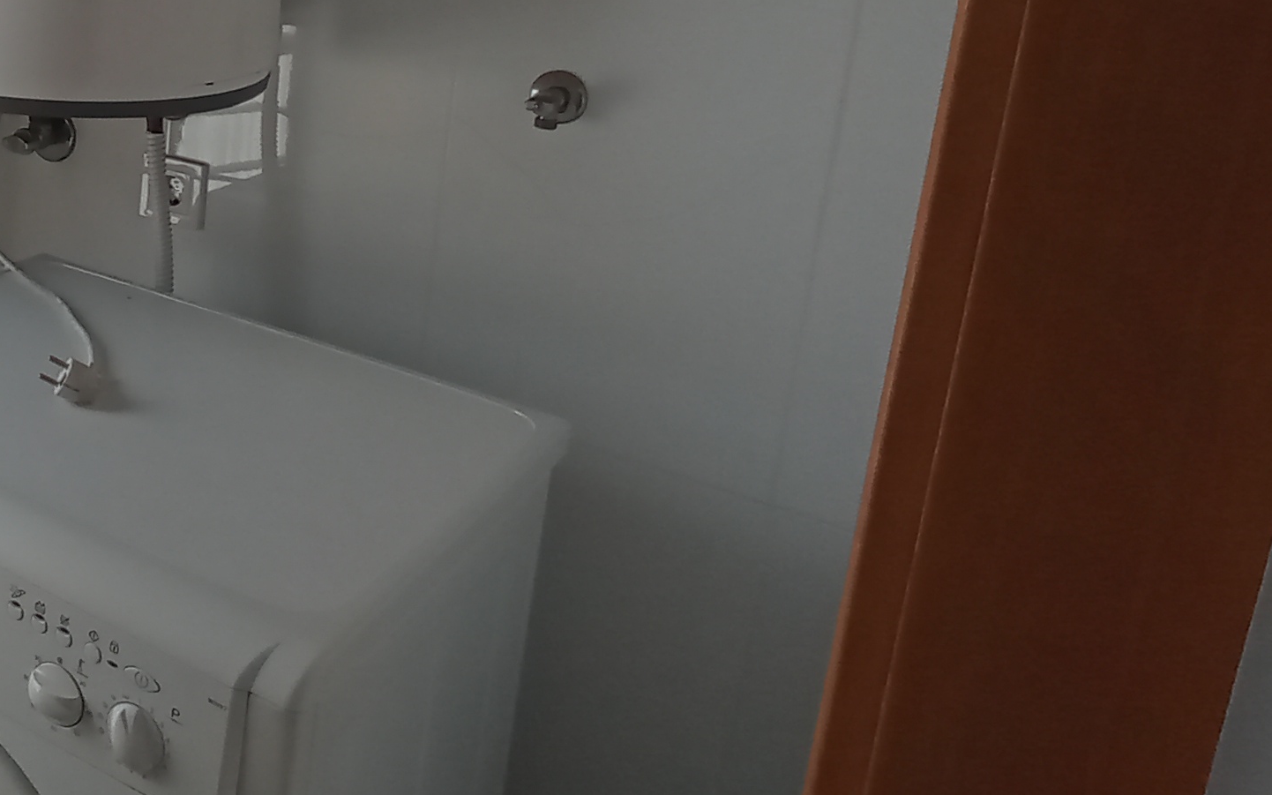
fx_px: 1248
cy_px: 72
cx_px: -104
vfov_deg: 33.4
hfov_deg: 43.0
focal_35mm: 36
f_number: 2.2
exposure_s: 1/432
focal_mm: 1.65
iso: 111
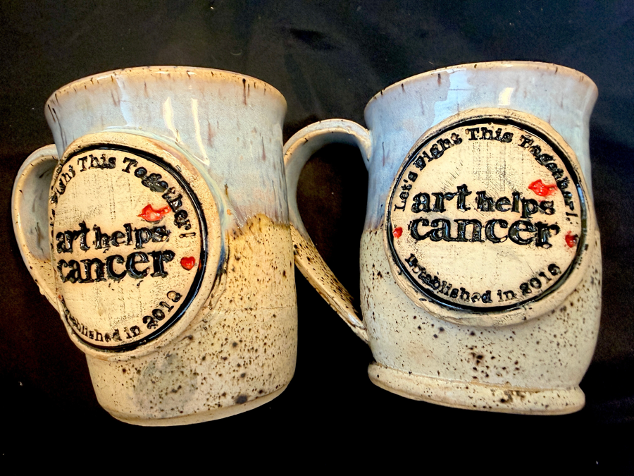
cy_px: 238
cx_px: 317
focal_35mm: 24
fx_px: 440
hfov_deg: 71.6
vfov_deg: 56.8
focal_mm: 2.22
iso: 400
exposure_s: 1/60
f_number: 2.2
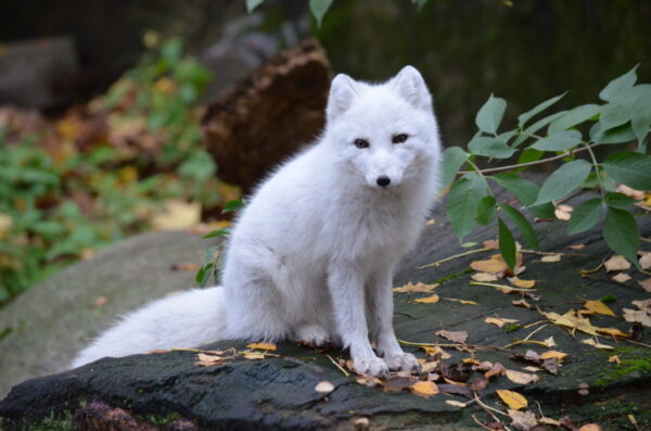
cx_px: 326
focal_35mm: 248
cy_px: 216
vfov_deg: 5.5
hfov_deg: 8.3
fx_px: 4465
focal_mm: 165
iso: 1600
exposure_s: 1/125
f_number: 5
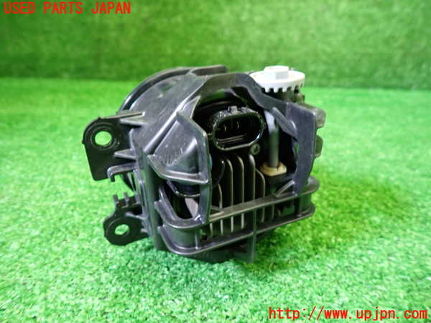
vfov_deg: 54.9
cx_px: 216
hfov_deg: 69.4
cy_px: 162
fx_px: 311
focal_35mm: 25
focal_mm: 4.5
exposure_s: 1/30
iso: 200
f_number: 2
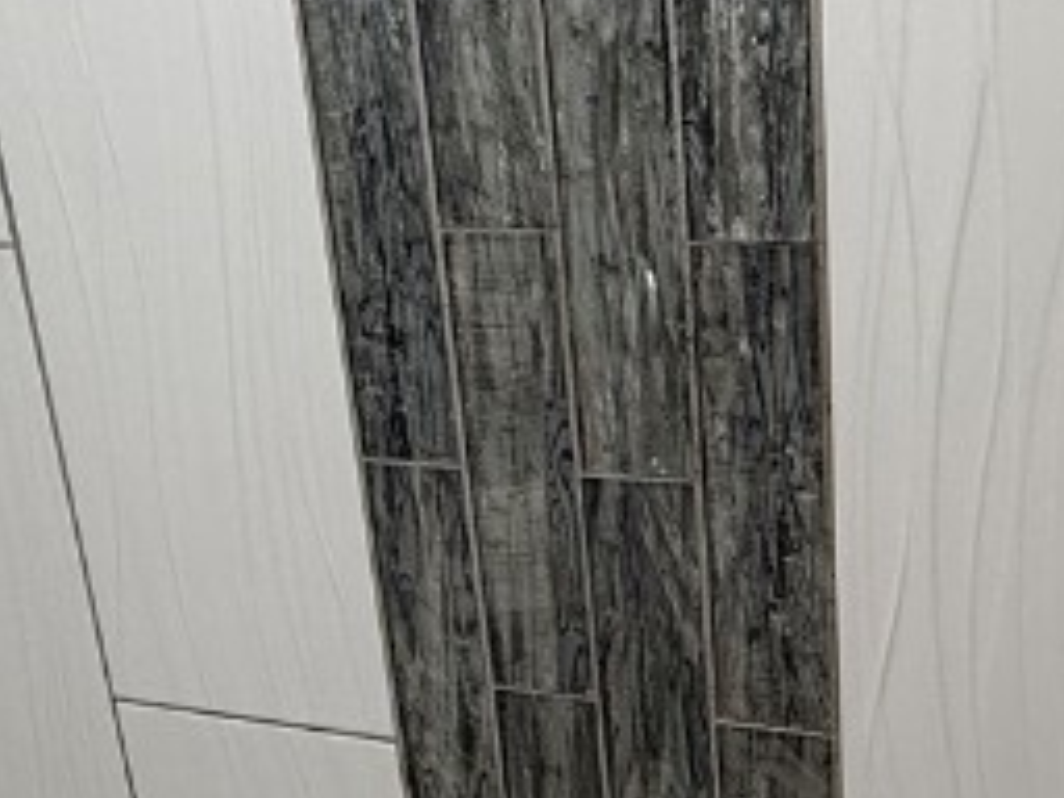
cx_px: 623
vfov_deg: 25.9
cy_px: 574
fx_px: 1721
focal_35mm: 56
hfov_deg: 34.3
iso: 100
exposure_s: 1/120
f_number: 2.2
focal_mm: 2.22
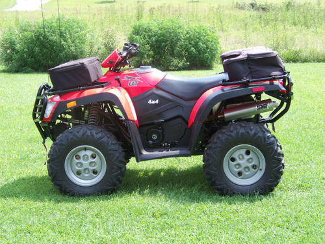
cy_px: 122
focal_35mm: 78
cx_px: 162
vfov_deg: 18.9
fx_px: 732
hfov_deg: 25.0
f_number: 3.2
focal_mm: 13.2
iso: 64
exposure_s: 1/250
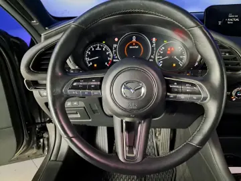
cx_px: 120
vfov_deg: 51.4
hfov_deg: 65.3
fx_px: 188
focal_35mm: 27
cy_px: 90
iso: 1250
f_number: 1.8
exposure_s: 1/20
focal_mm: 4
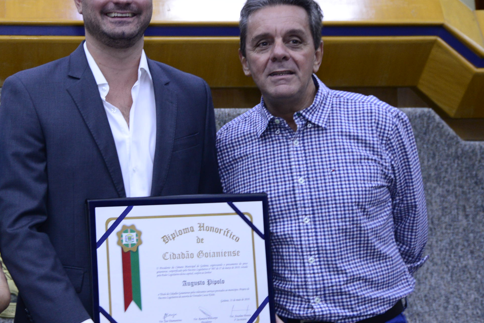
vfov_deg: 16.6
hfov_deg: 24.5
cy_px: 136
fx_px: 1102
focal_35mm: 82
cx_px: 124
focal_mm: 52
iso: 2000
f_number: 4.8
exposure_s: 1/60
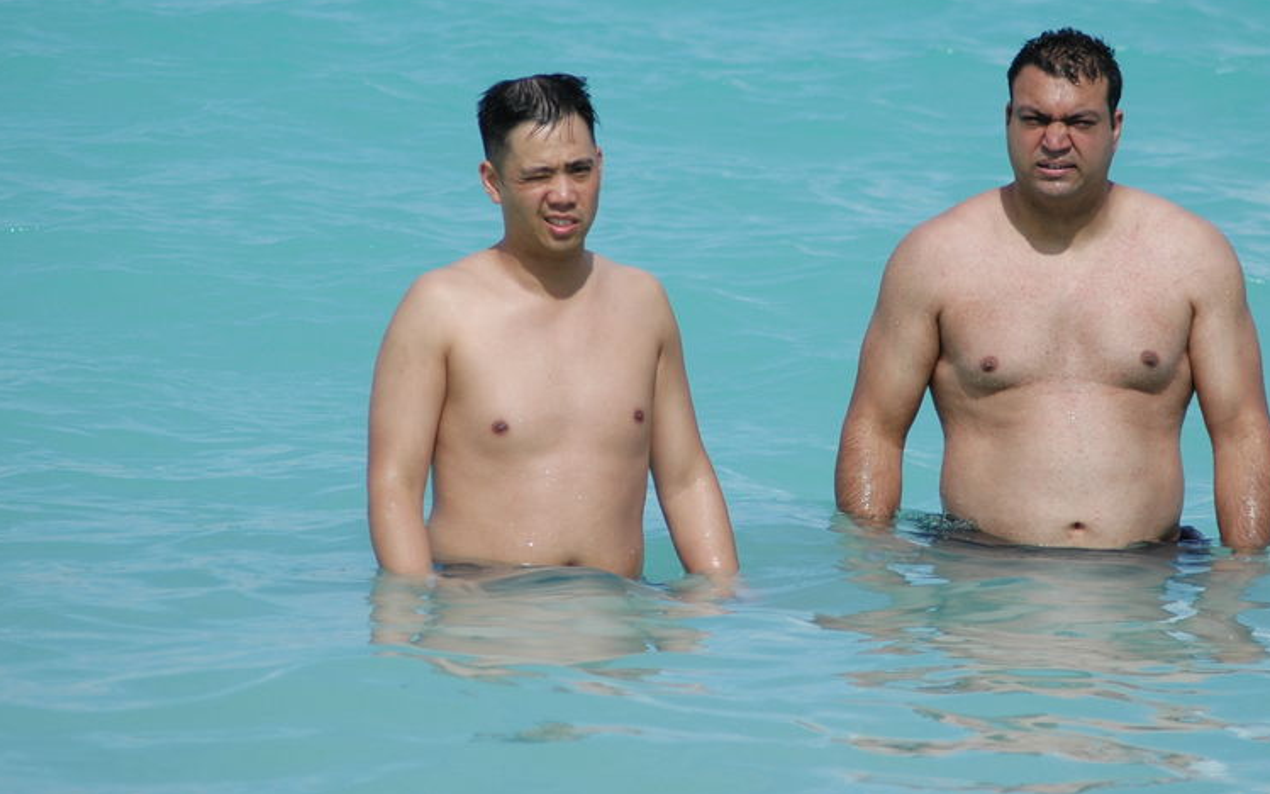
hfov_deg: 5.6
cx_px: 831
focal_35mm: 376
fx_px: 13013
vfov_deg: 3.5
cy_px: 337
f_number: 4.8
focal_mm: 180
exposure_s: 1/2000
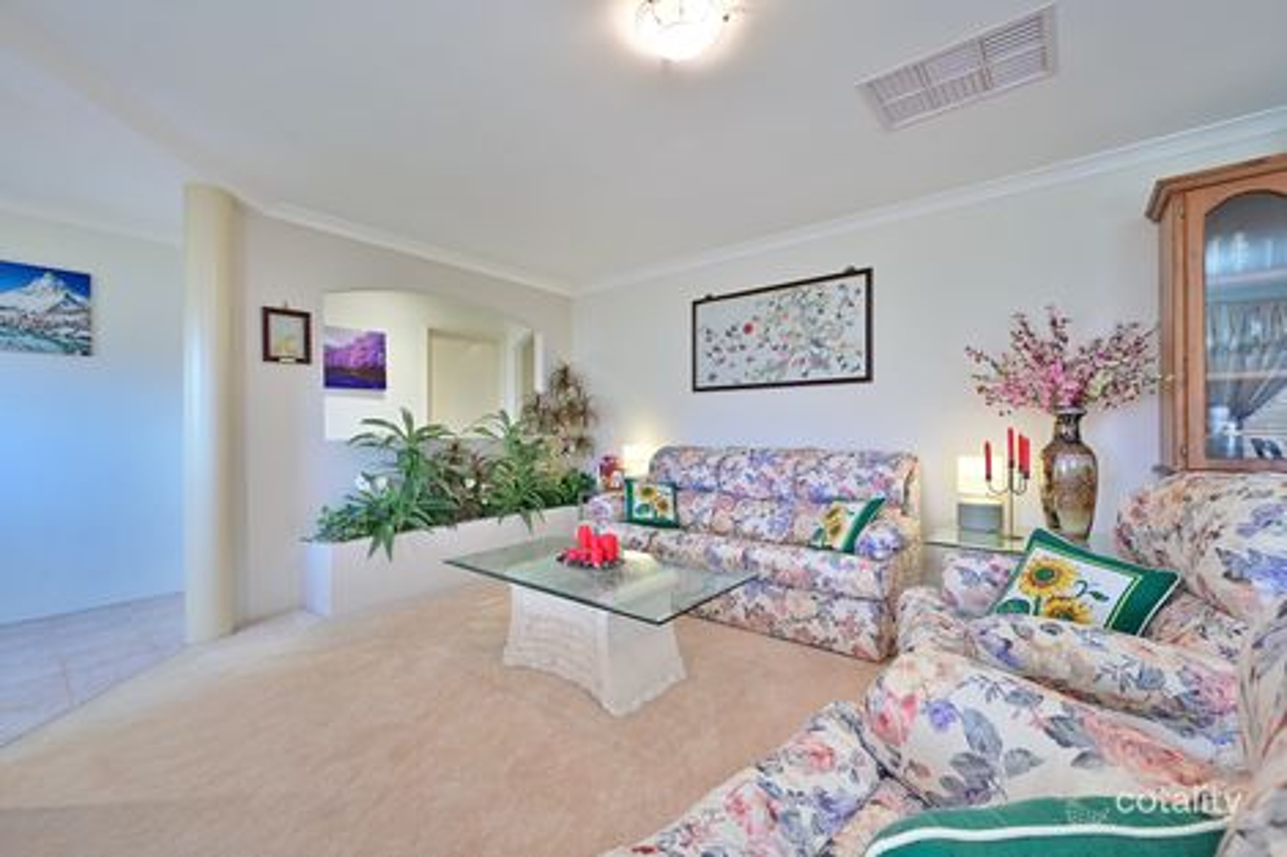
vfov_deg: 77.3
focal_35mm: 15
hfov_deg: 100.4
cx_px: 644
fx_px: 536
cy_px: 428
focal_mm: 15
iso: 200
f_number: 8
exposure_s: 1/2
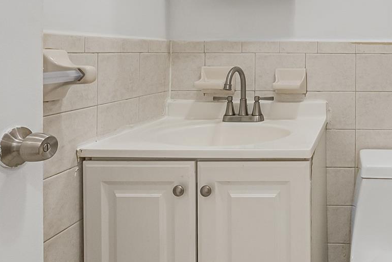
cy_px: 53
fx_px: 349
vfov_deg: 39.6
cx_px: 362
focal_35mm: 32
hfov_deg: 51.0
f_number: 10
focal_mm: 12
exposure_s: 1/10
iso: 800
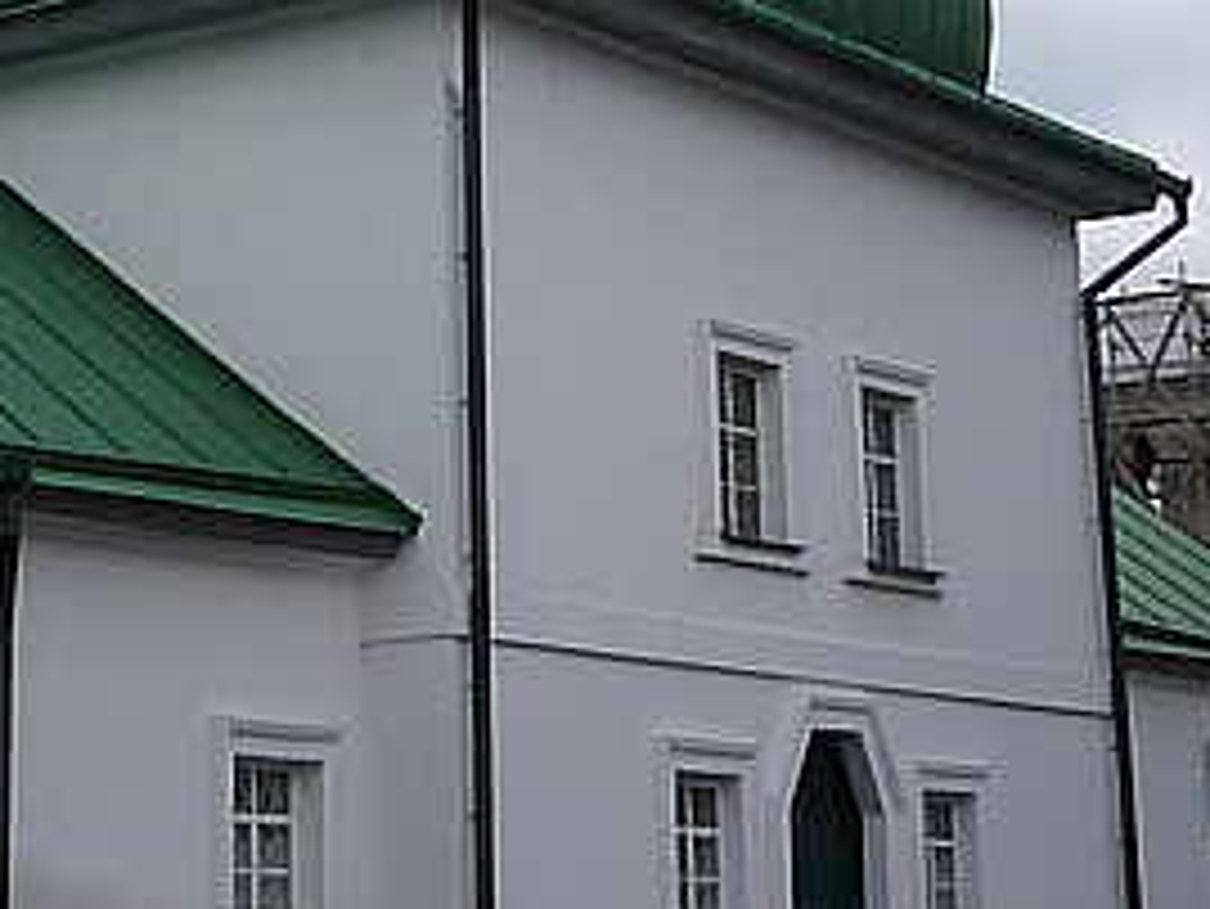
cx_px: 180
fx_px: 3322
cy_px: -58
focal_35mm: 95
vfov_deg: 15.2
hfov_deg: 20.3
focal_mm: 5.2
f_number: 5
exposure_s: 1/400
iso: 100
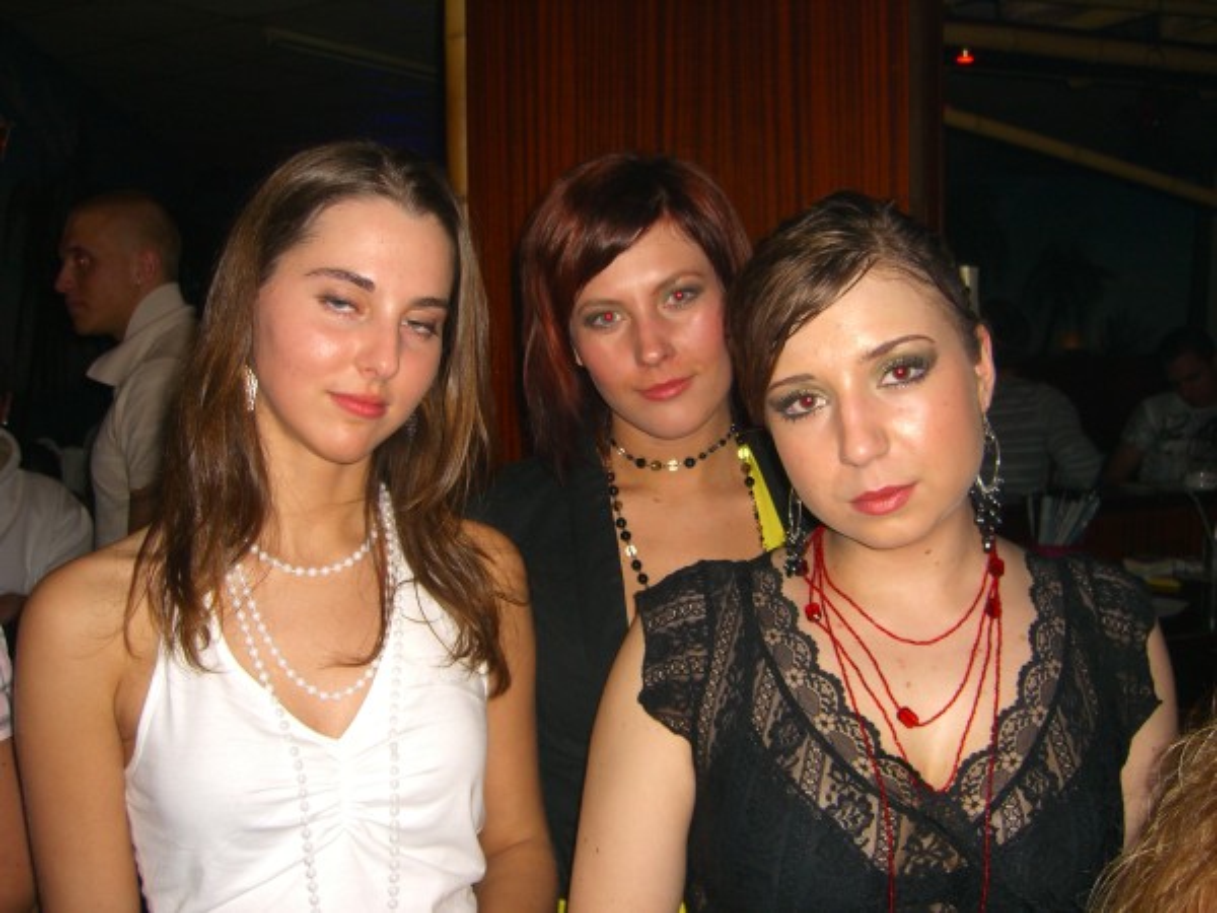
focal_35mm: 38
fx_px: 1336
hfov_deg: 49.0
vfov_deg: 37.7
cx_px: 608
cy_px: 456
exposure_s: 1/60
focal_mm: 7.9
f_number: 2.8
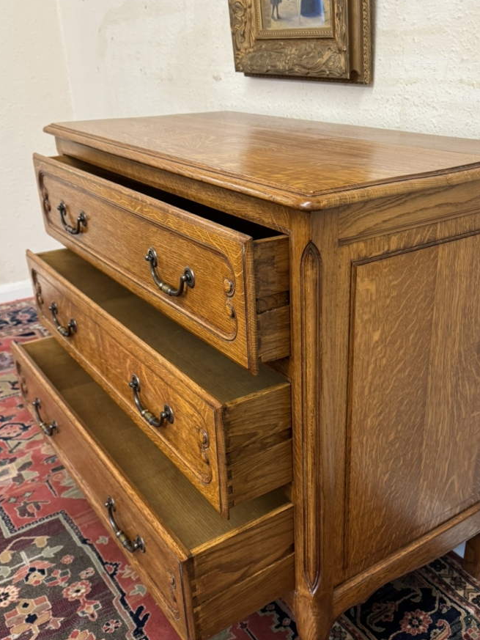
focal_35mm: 33
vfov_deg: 55.3
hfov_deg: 42.8
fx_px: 610
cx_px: 284
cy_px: 347
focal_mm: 6.76
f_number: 1.78
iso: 250
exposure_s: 1/50
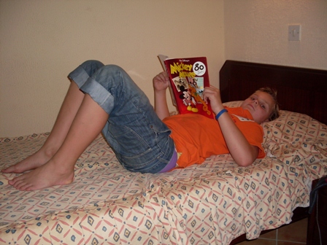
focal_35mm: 38
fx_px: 359
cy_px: 122
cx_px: 164
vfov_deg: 37.7
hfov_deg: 49.0
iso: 100
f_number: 2.8
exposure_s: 1/45
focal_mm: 6.3
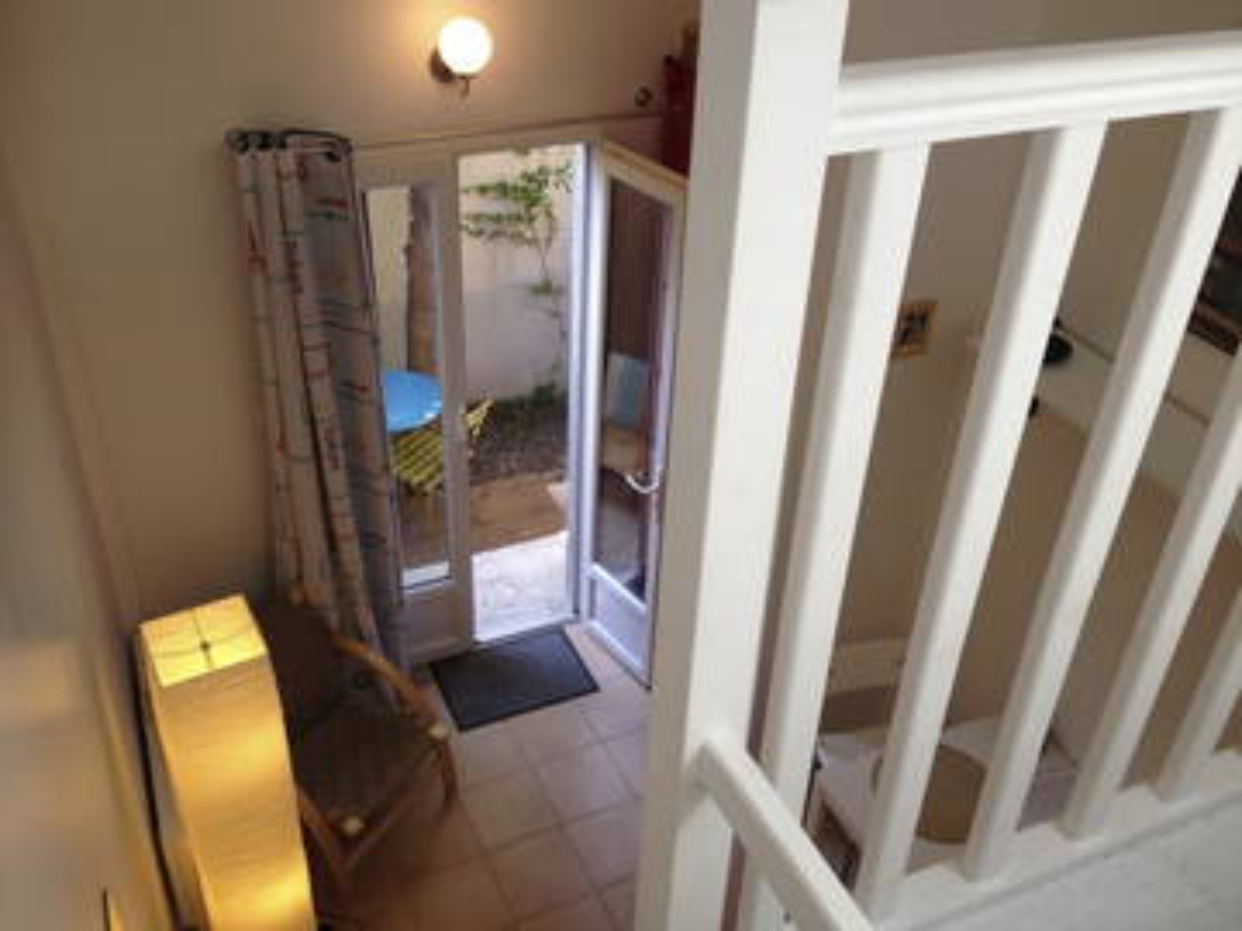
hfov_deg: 52.6
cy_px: 466
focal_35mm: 35
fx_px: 1256
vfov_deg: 40.7
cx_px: 621
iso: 64
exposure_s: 1/60
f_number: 2.4
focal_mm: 4.28
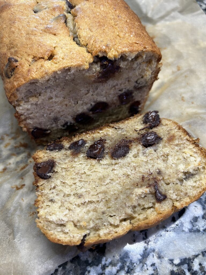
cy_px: 138
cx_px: 103
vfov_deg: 67.3
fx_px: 206
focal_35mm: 26
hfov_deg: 53.1
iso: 125
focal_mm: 5.7
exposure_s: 1/87
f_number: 1.5
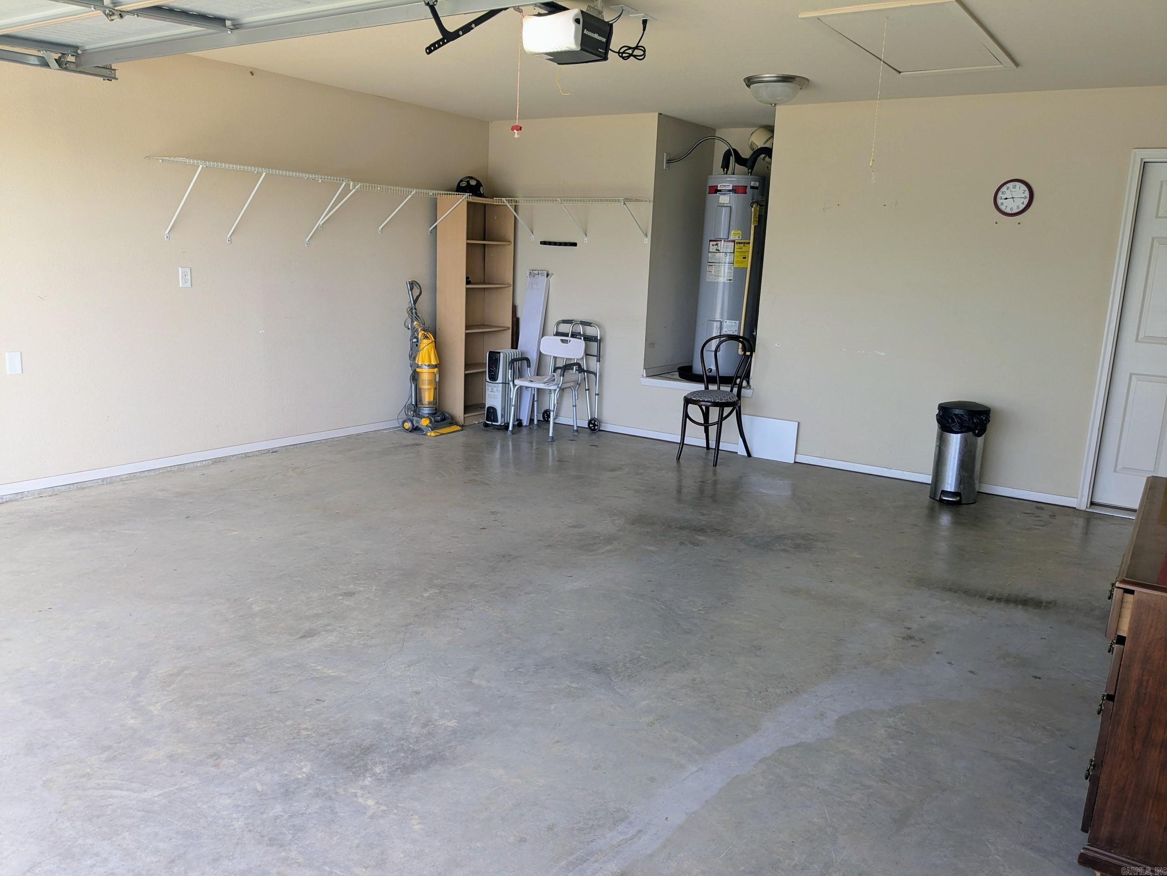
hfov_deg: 65.3
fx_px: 910
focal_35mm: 27
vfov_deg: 51.4
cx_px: 584
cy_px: 438
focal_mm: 4.38
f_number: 1.73
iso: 45
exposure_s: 1/234
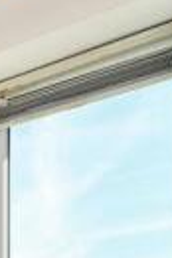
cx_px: -293
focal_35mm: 70
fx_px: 503
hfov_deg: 12.5
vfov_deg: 22.5
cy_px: 409
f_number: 11
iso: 400
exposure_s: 1/200
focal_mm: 14
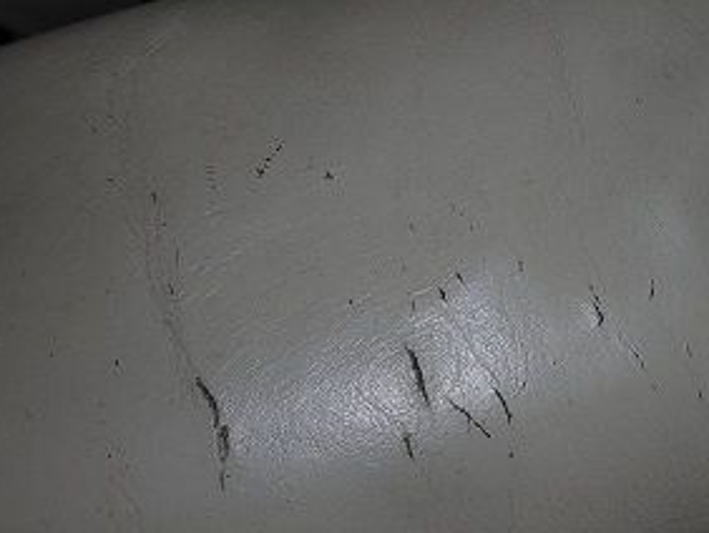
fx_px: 1045
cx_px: 488
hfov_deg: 37.0
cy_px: 352
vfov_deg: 28.4
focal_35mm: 51
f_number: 7.9
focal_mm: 6.3
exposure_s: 1/30
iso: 64
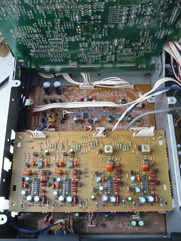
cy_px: 120
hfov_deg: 40.7
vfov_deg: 52.6
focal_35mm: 35
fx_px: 244
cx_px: 90
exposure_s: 1/10
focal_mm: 5.8
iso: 400
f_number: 2.8
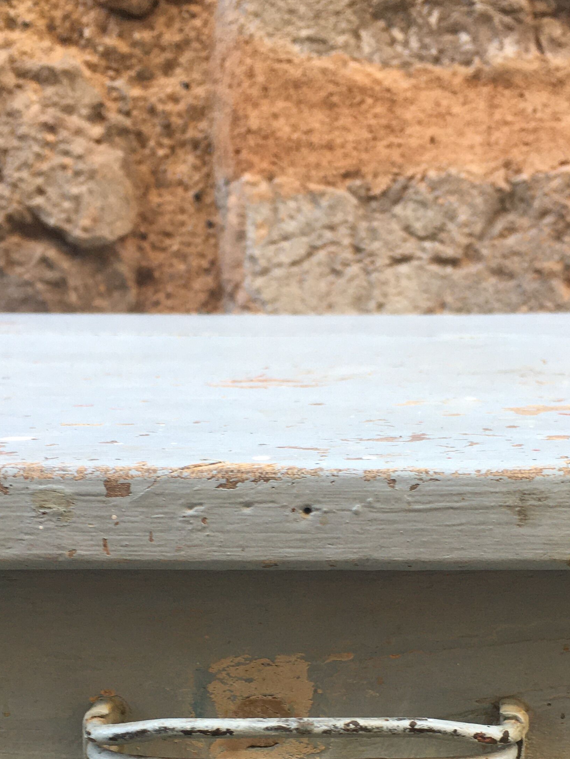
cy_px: 599
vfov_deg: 34.5
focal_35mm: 54
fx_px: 1185
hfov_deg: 27.0
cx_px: 333
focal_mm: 4.15
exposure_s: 1/50
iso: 32
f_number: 2.2
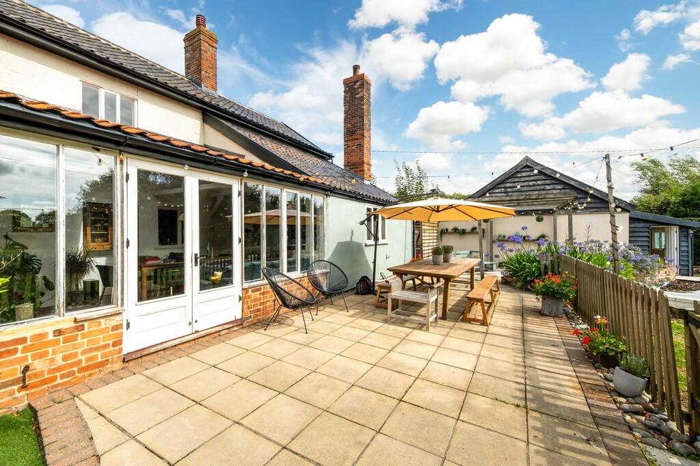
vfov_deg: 77.3
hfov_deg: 100.4
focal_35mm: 15
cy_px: 233
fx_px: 292
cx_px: 350
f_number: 9
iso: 160
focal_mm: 9.9
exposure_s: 1/400
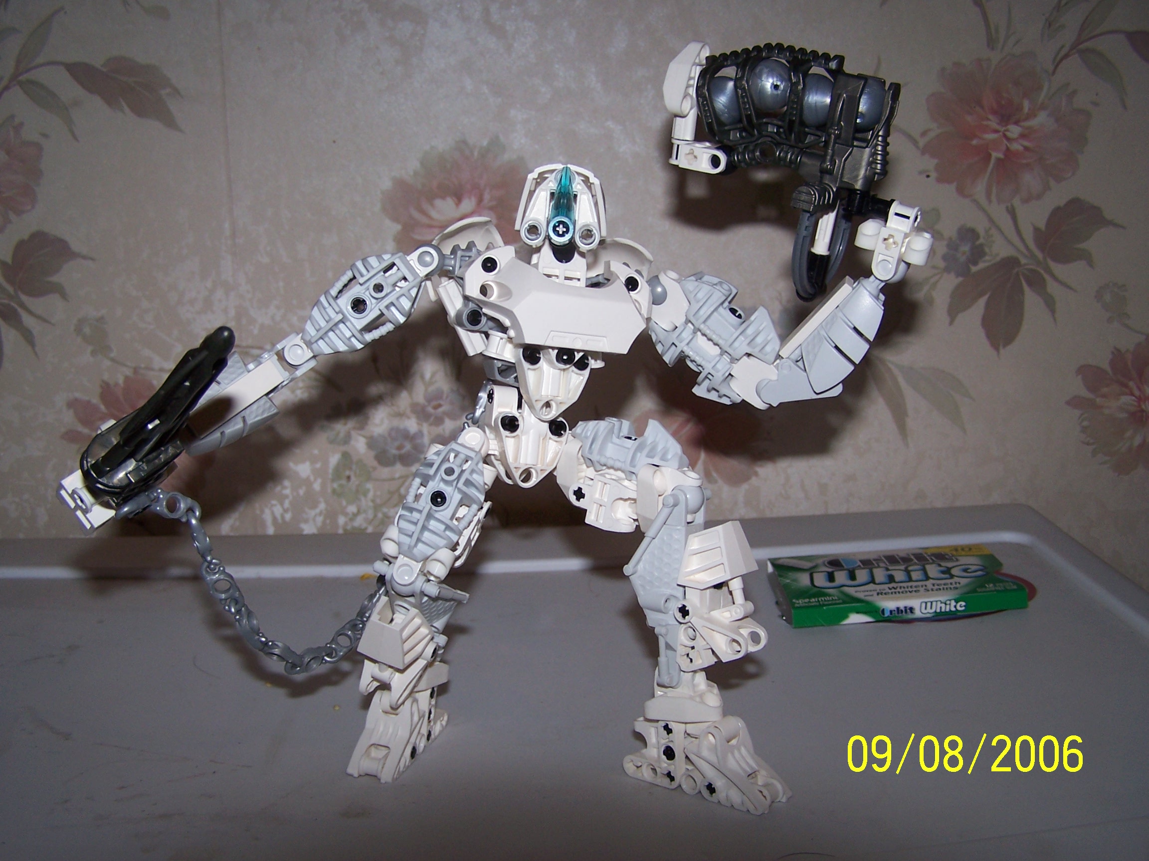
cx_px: 574
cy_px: 430
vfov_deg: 37.7
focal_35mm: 38
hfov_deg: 49.0
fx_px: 1261
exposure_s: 1/60
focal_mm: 6.3
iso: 80
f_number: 2.8
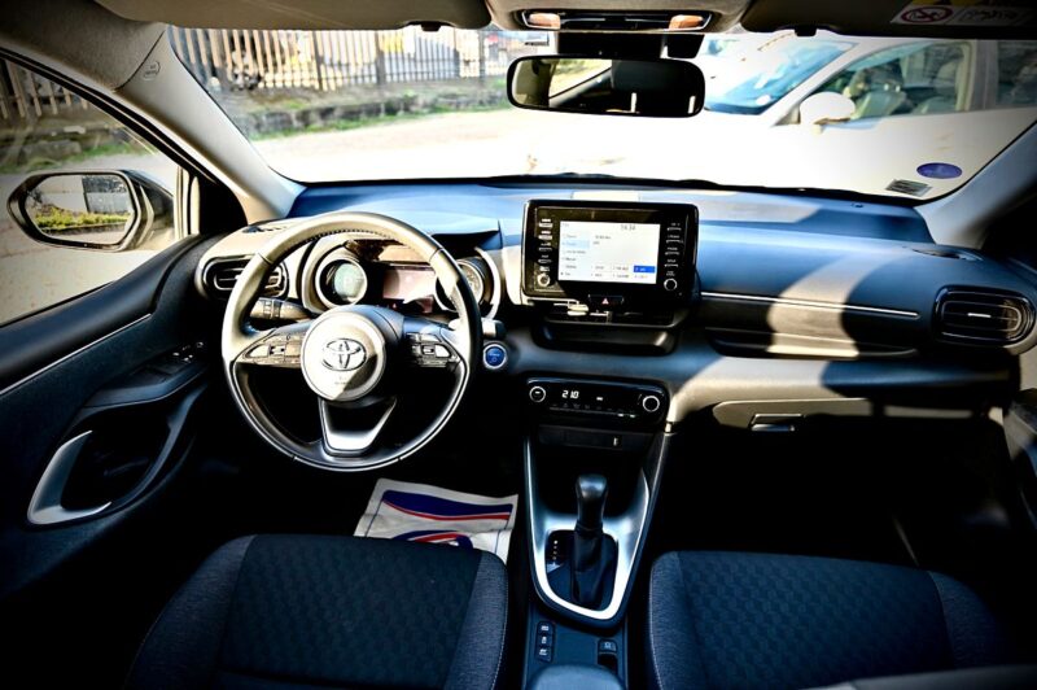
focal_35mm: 24
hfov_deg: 73.8
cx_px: 518
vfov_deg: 53.1
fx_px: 691
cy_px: 345
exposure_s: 1/160
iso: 400
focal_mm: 24
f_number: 4
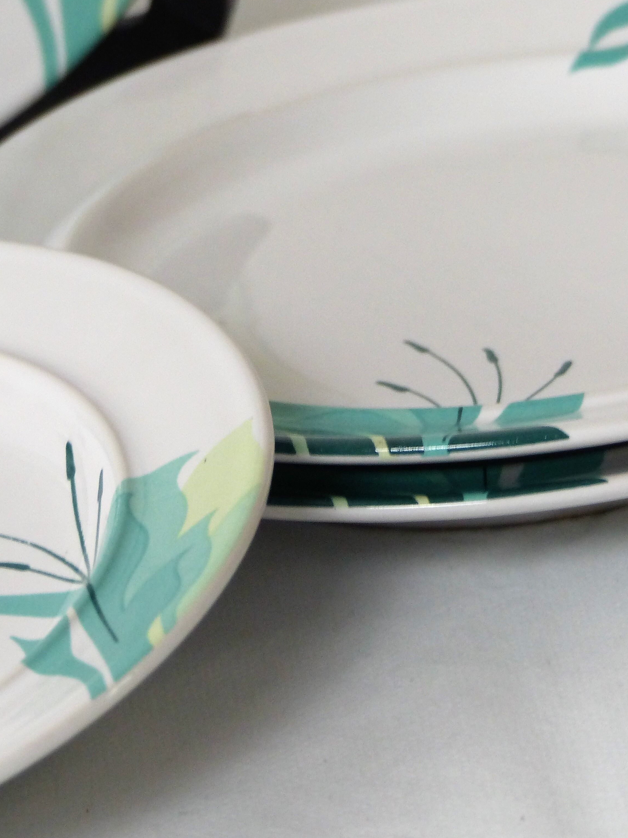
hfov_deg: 5.2
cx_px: 311
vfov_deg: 6.9
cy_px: 363
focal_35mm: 287
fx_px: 6941
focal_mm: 35.6
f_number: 2.8
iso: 250
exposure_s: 1/80
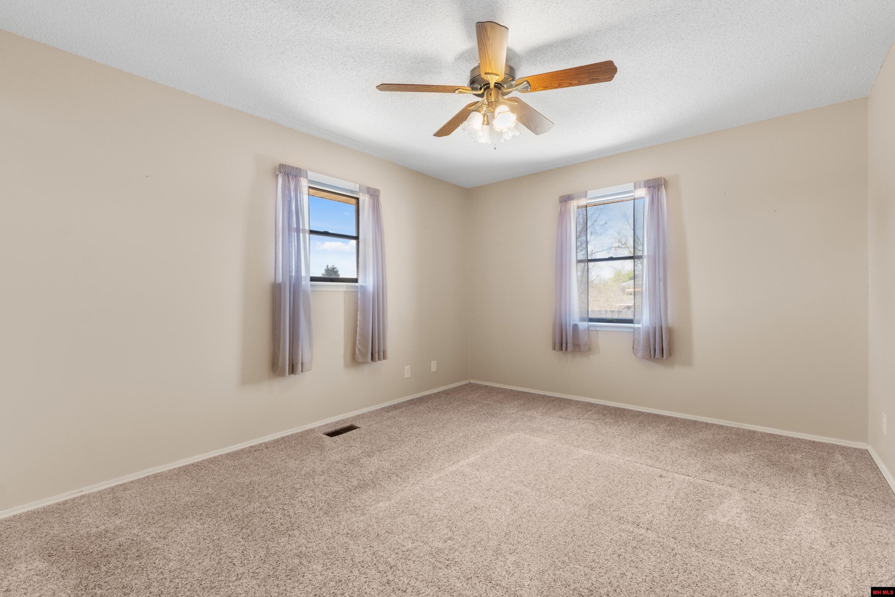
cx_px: 448
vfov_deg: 77.3
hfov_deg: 100.4
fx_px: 373
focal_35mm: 15
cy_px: 298
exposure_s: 1/25
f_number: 9
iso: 200
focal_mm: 10
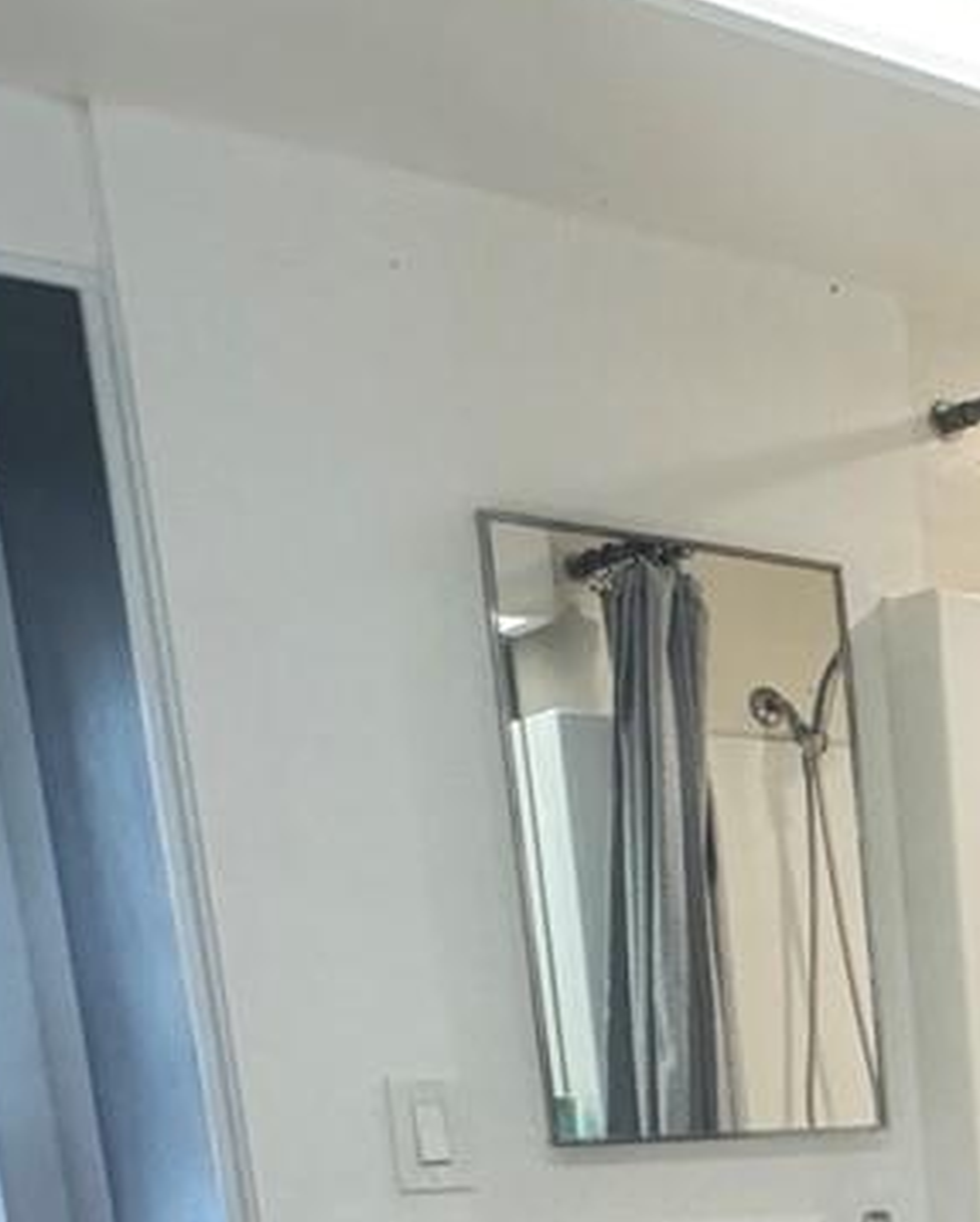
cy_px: 1471
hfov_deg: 19.5
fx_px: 2209
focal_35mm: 61
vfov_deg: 27.2
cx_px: 1700
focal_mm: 2.22
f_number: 2.2
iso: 640
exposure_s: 1/60
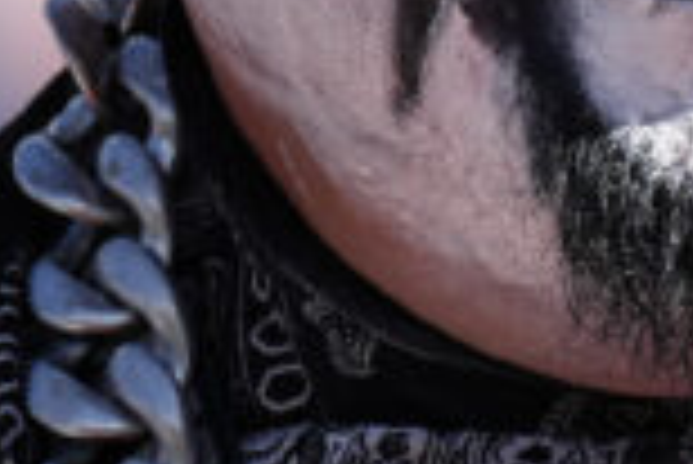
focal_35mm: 4474
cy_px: -518
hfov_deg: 0.5
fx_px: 86204
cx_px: 500
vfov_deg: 0.3
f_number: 4
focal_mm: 600
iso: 200
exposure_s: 1/1250
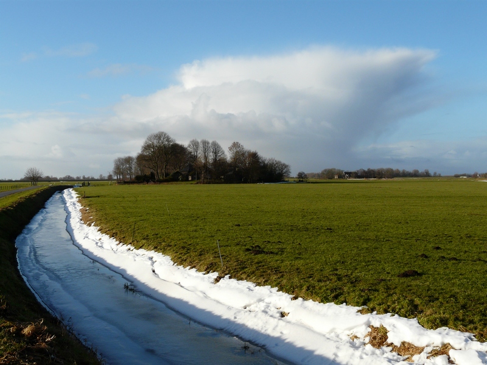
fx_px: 619
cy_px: 182
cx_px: 244
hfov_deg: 42.9
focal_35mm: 44
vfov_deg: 32.9
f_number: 6.3
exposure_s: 1/500
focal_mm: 7.2
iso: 100
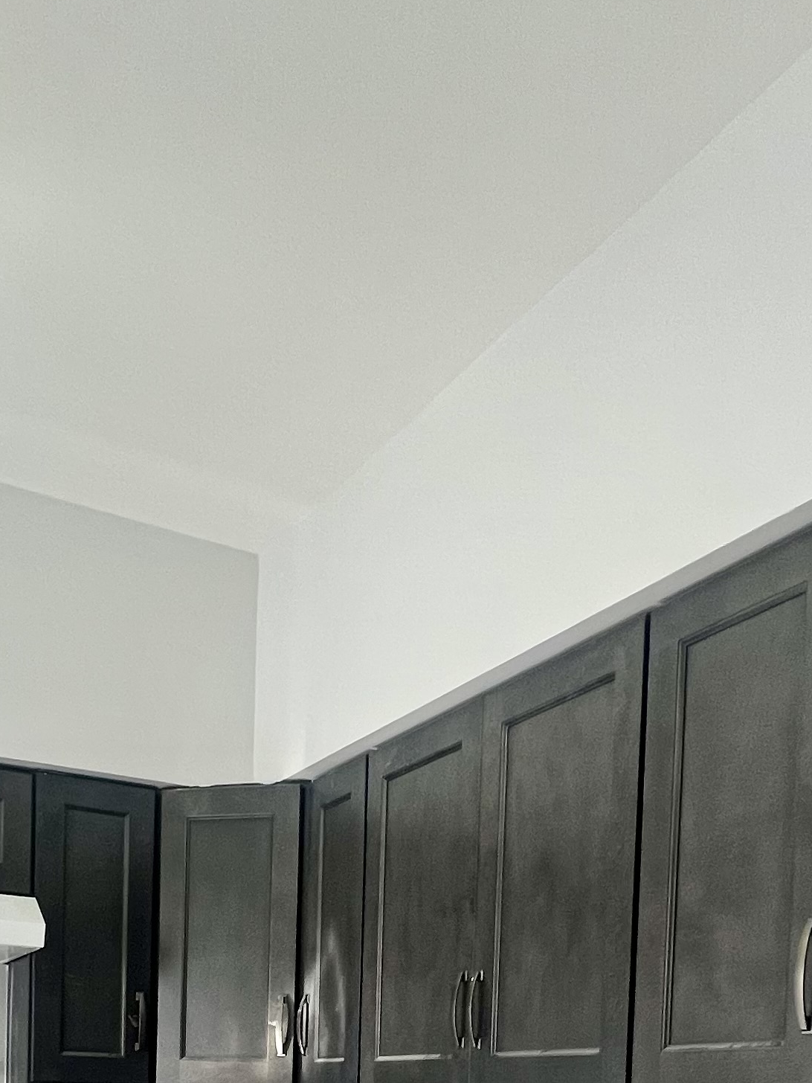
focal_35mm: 36
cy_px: 1167
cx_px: 380
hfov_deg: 39.6
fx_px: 1126
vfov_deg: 41.8
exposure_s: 1/120
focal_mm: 1.57
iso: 125
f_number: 1.8
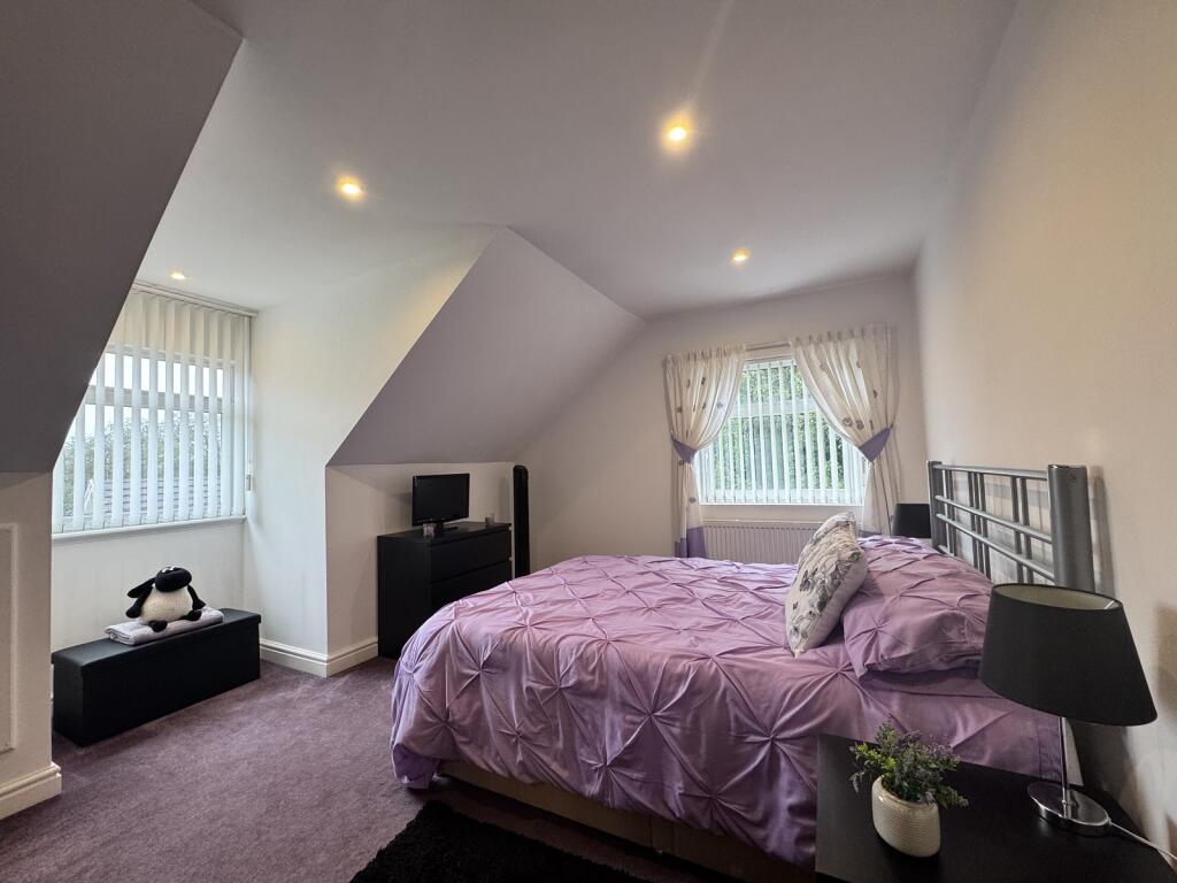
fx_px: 476
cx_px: 588
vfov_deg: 85.7
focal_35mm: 14
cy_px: 442
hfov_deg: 102.1
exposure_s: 1/100
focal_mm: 2.22
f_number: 2.2
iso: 200
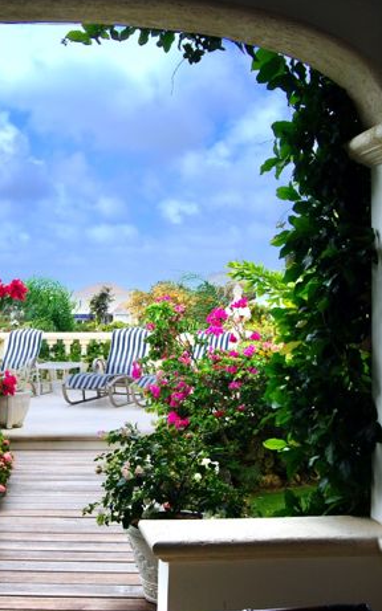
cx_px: 54
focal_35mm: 54
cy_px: 306
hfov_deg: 23.6
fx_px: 896
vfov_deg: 37.7
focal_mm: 23
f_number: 8
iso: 100
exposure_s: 1/160
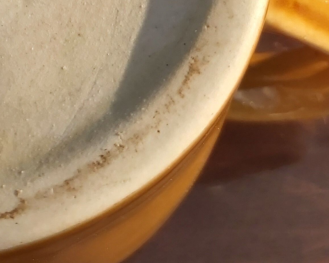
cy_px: -146
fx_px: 867
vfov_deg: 15.7
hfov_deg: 21.0
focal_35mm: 89
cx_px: 29
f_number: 1.7
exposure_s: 1/1037
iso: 64
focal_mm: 3.92
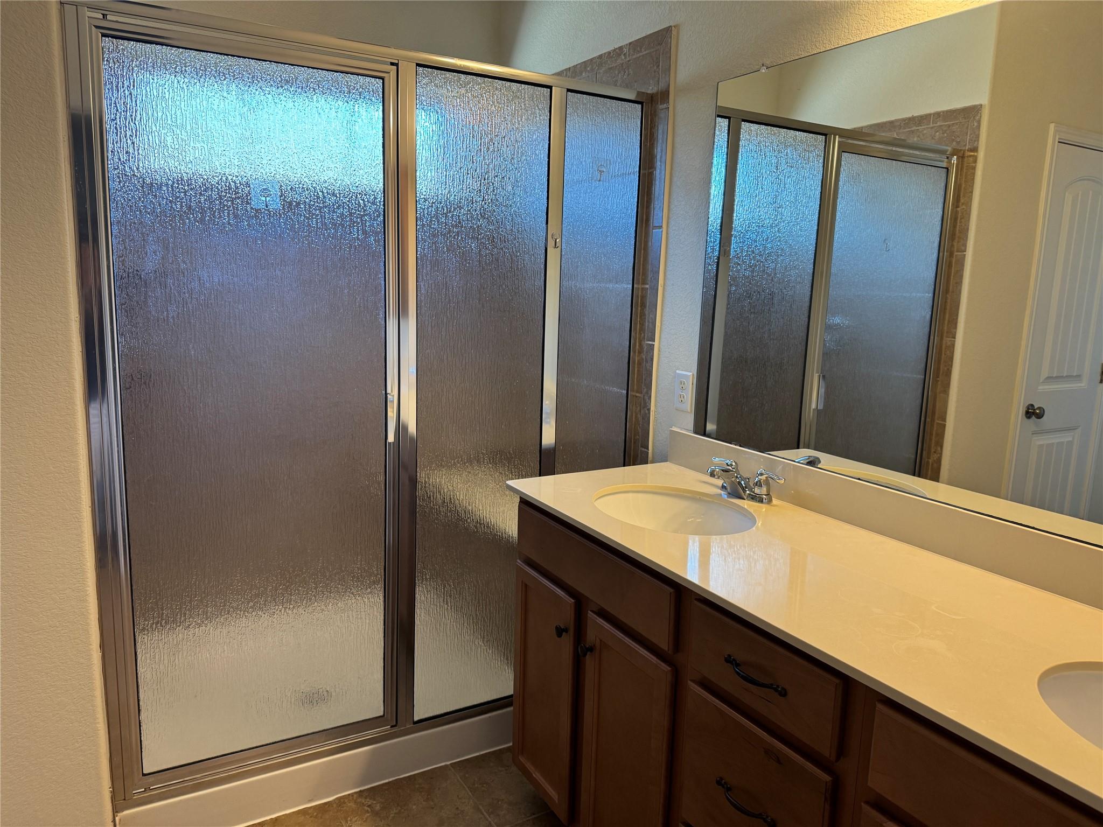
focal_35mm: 24
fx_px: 765
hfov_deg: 71.6
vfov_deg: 56.8
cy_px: 414
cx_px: 552
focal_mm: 6.76
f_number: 1.78
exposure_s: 1/120
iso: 160
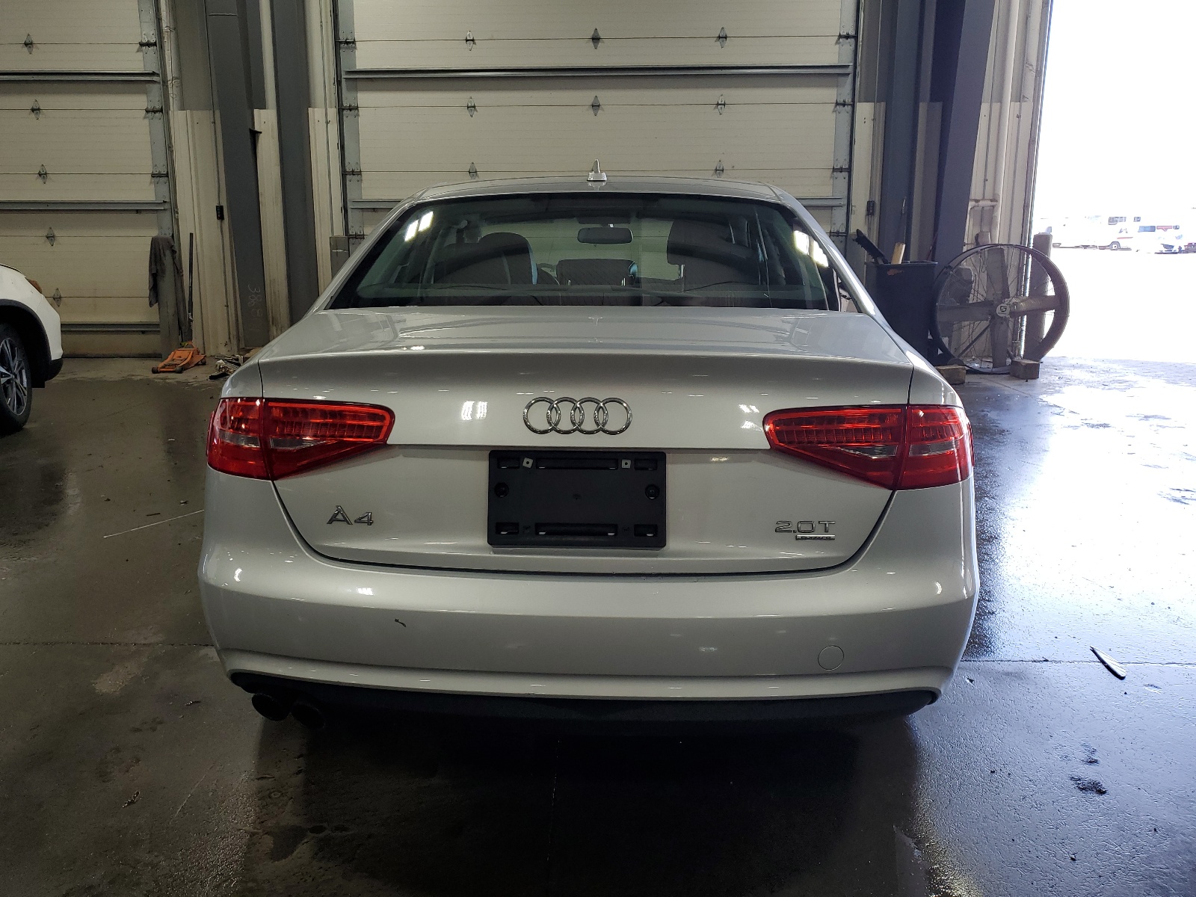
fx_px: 898
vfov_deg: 53.1
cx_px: 598
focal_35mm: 26
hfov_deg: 67.3
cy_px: 448
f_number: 1.5
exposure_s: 1/143
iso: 50
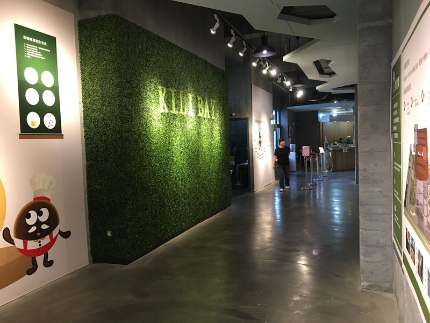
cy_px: 162
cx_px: 215
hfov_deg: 61.7
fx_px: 360
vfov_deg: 48.2
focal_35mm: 29
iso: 64
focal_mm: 4.15
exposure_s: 1/15
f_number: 2.2
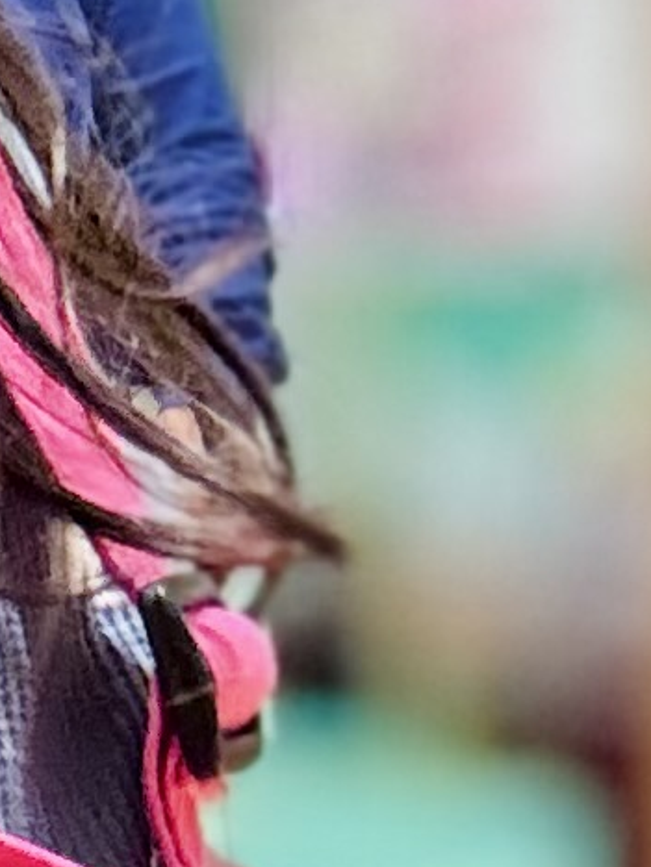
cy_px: -85
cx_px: -161
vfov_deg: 9.9
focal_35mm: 198
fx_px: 4965
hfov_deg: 7.4
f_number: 1.9
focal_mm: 2.69
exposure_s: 1/50
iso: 125
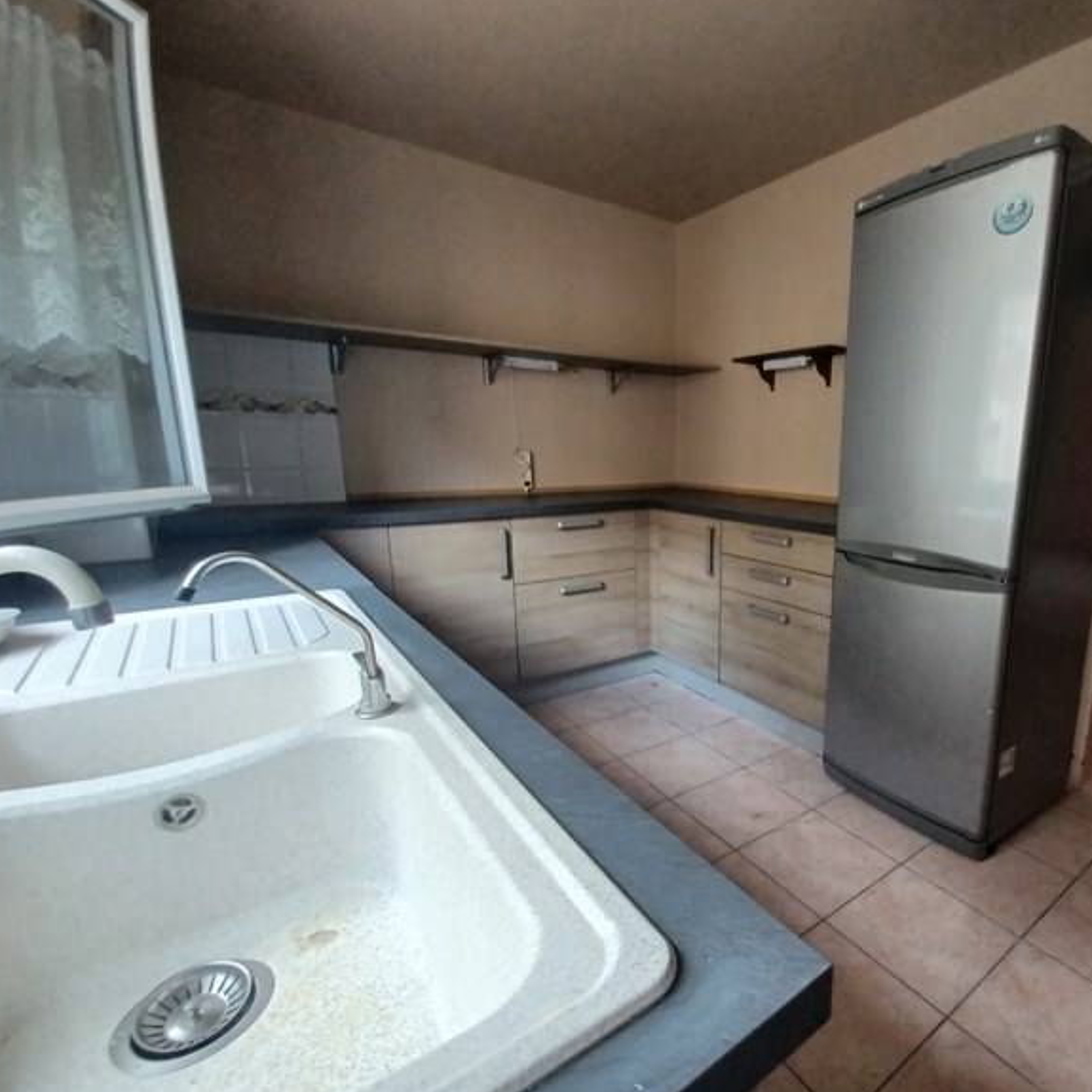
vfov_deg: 87.4
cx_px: 710
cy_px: 560
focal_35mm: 16
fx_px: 571
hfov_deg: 85.0
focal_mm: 1.42
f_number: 2.2
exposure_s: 1/50
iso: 80
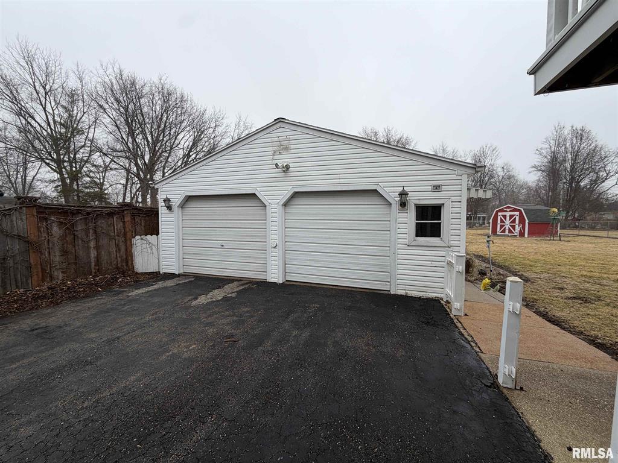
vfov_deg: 85.7
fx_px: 250
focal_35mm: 14
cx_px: 309
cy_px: 232
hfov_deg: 102.1
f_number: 2.2
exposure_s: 1/631
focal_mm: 2.22
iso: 40
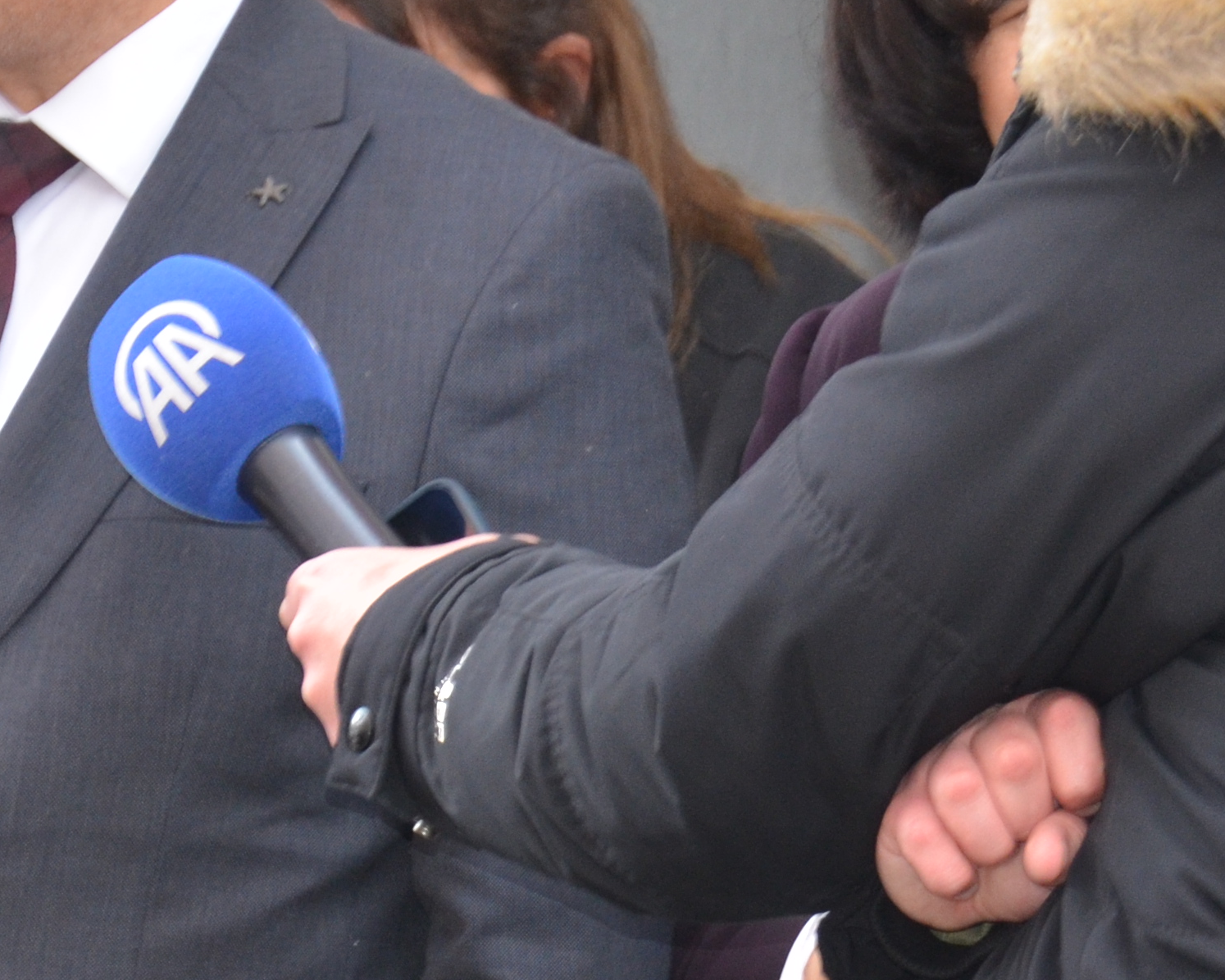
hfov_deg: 5.6
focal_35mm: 348
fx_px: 12600
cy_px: 467
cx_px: 927
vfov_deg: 4.5
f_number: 5.3
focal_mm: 75
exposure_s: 1/60
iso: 640
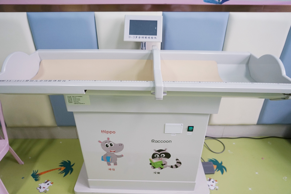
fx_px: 194
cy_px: 97
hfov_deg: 73.7
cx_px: 146
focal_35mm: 24
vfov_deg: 53.1
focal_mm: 24
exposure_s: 1/160
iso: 1000
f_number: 4
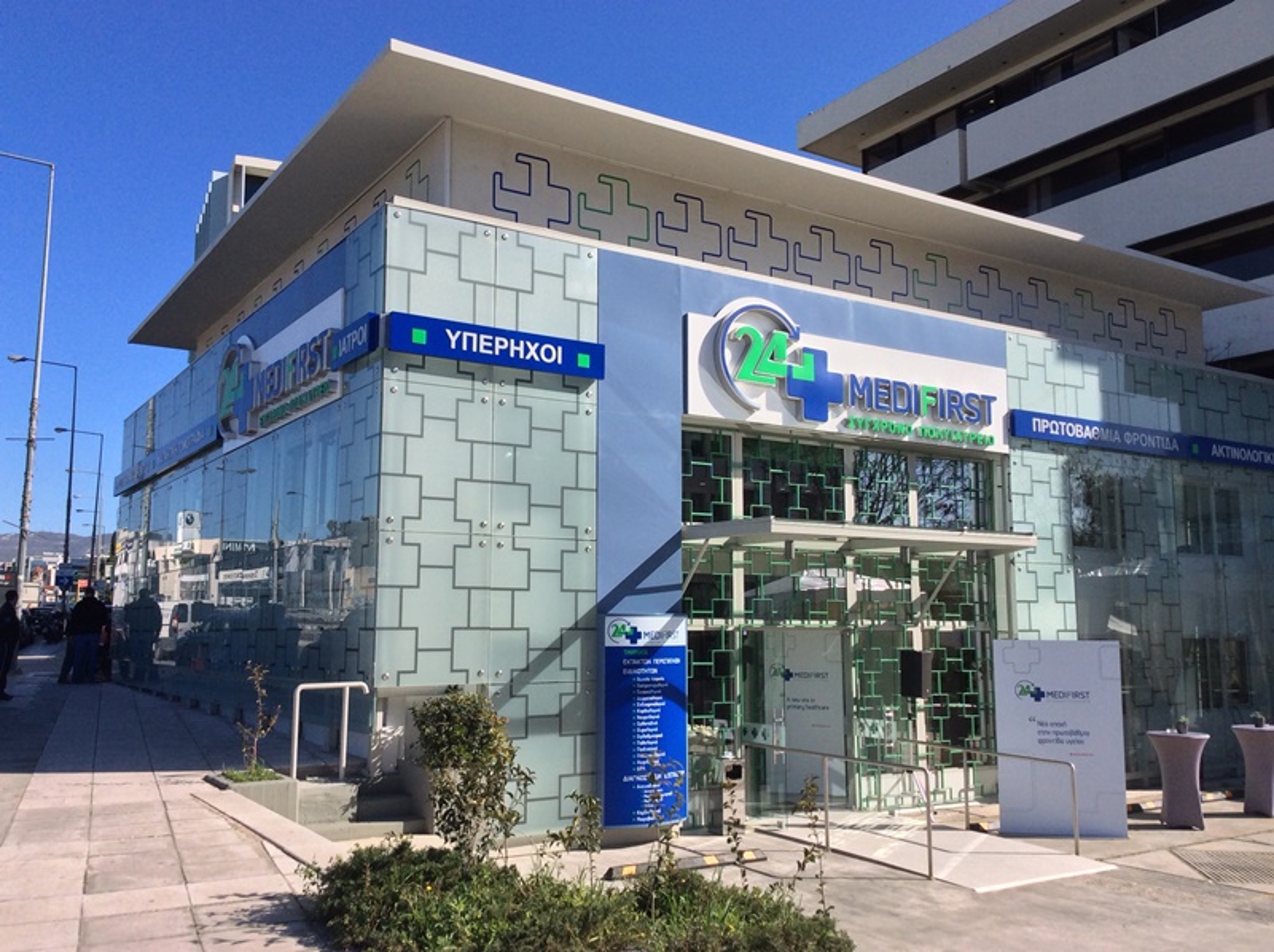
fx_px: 1176
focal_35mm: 32
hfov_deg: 56.9
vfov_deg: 44.1
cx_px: 637
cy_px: 476
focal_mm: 3.3
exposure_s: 1/1590
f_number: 2.4
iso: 32
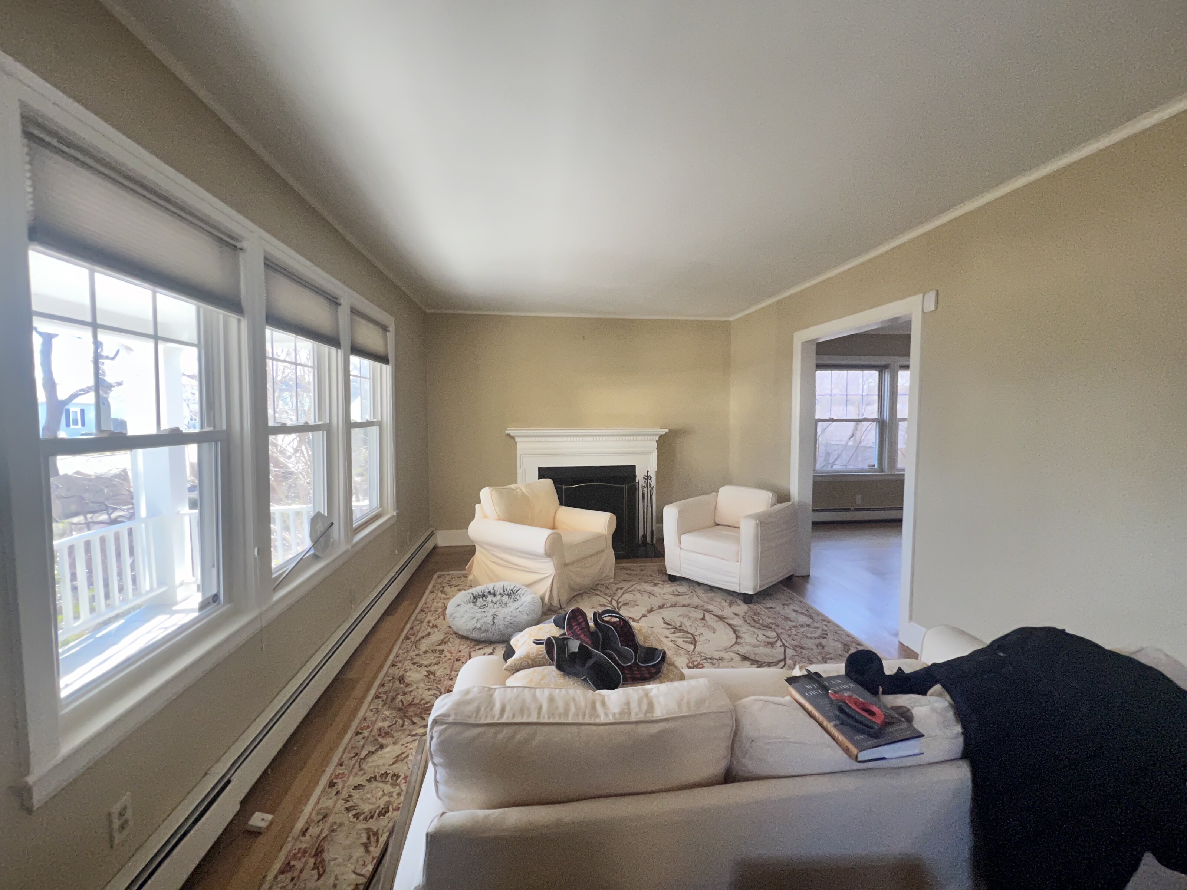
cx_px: 594
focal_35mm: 13
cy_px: 445
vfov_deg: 89.9
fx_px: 446
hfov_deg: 106.2
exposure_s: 1/60
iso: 200
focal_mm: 1.57
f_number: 1.8
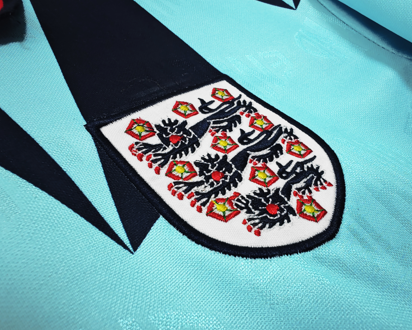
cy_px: 165
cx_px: 220
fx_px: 293
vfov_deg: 58.8
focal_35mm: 24
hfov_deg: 70.2
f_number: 2.2
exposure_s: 1/60
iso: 97
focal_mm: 2.59
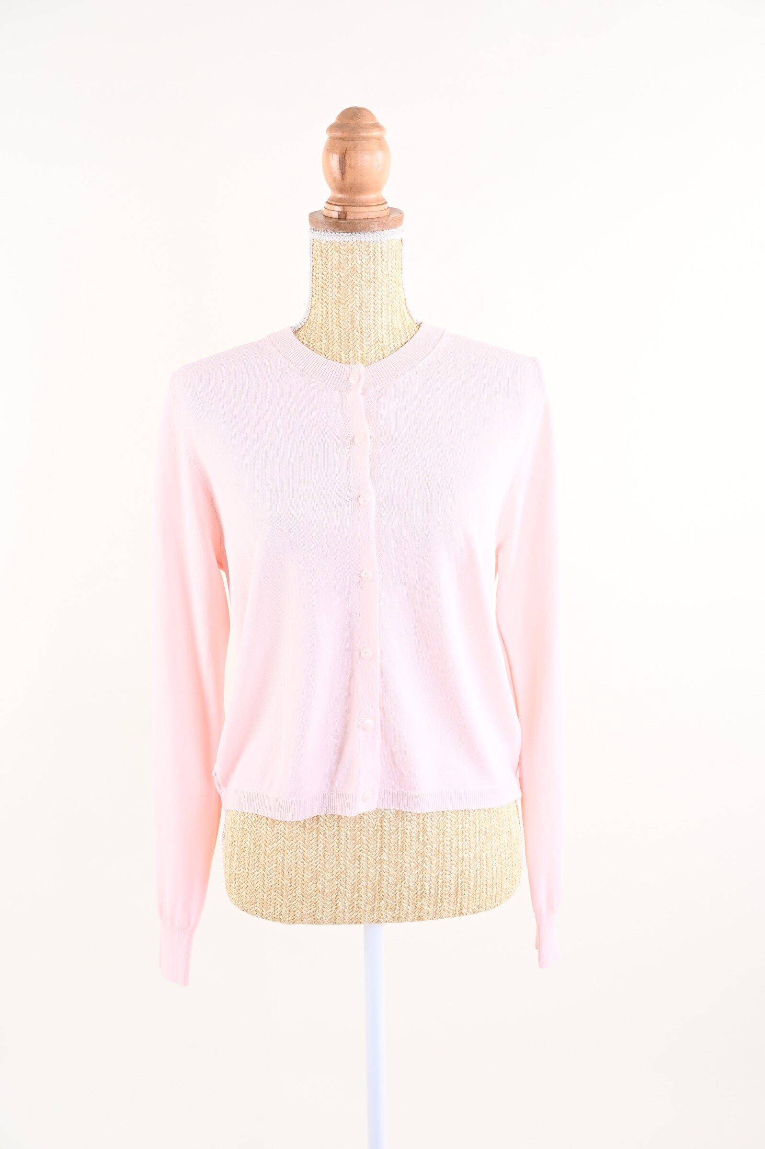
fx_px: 1037
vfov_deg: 58.0
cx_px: 382
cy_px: 574
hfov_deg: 40.5
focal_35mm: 32
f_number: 9
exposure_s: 1/125
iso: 125
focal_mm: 32.5
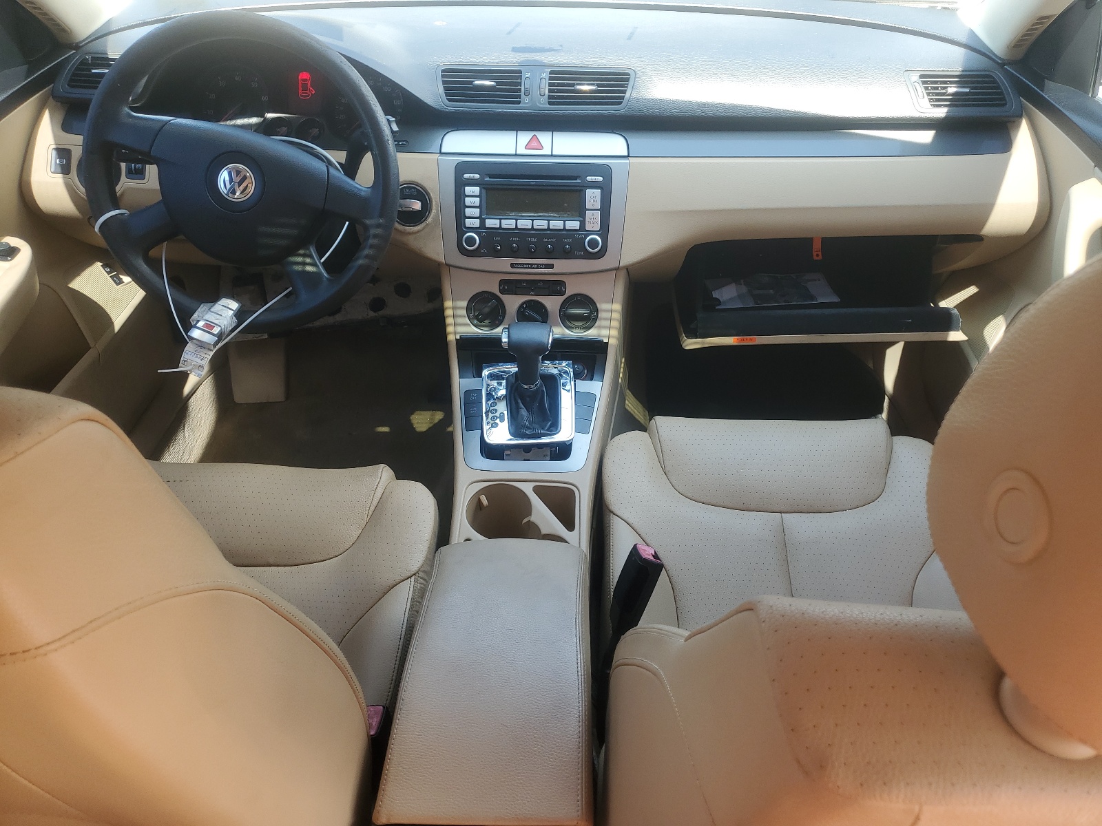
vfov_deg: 53.1
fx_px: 828
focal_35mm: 26
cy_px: 413
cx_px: 551
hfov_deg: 67.3
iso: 50
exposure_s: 1/125
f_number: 1.5
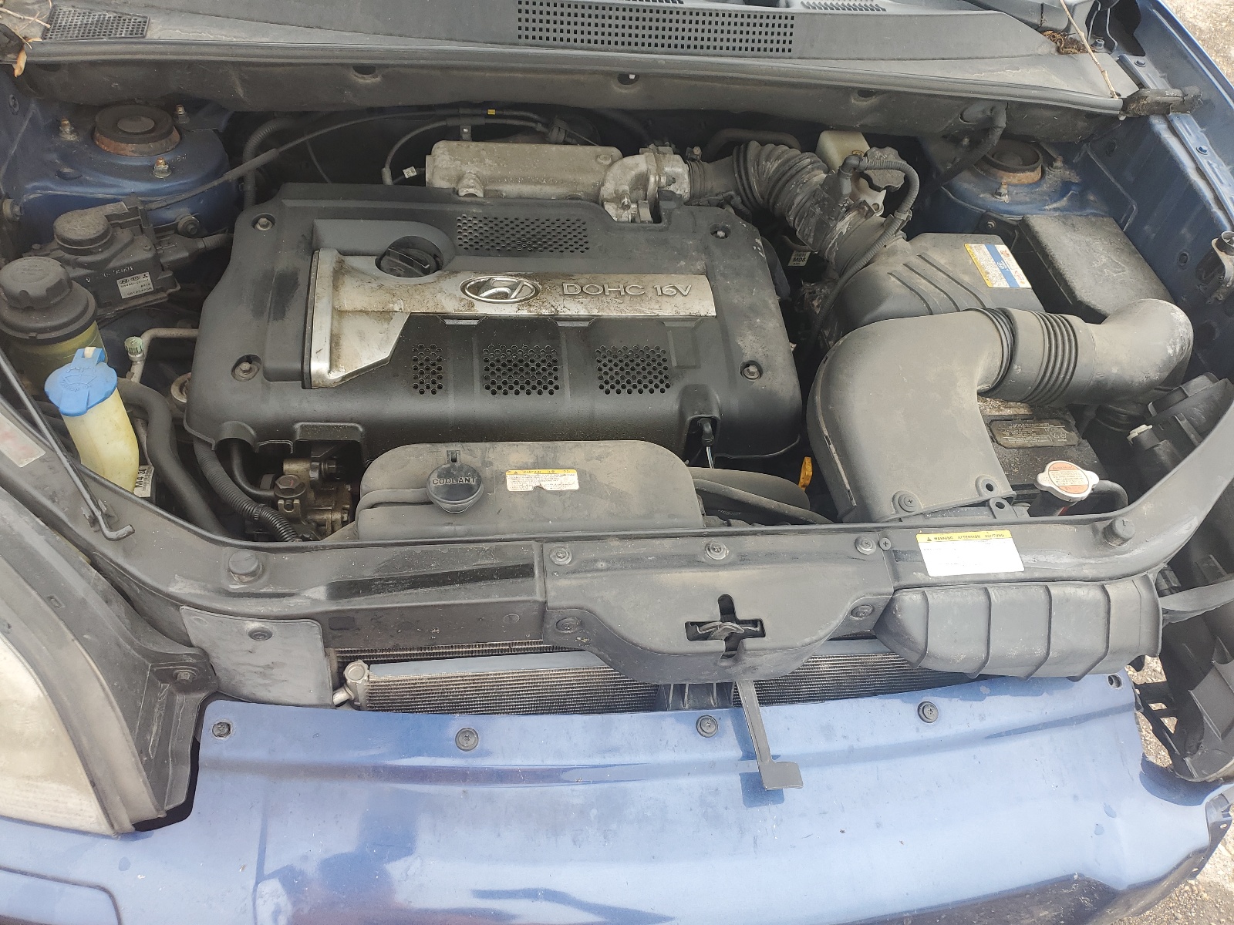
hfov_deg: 67.3
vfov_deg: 53.1
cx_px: 617
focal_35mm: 26
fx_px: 927
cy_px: 462
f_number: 1.5
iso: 50
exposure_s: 1/179
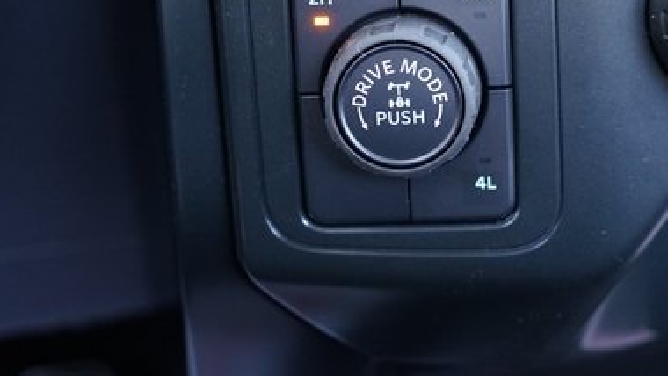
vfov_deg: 19.6
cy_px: 27
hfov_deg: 34.5
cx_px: 457
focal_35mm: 60
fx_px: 1063
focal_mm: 34
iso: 2000
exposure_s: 1/60
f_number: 3.2
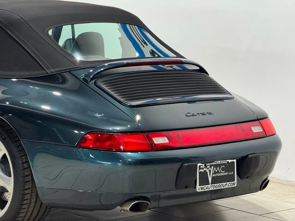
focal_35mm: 120
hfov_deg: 16.4
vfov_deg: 12.3
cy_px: 110
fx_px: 1023
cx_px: 148
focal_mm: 15.66
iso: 250
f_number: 2.8
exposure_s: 1/60
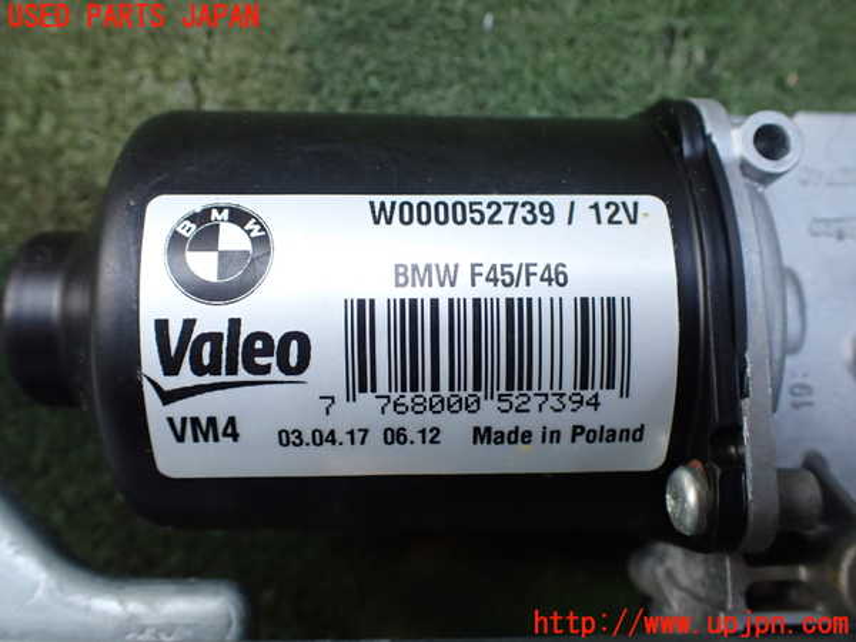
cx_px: 428
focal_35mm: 30
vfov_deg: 46.8
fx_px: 742
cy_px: 321
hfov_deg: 60.0
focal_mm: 5.4
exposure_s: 1/125
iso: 400
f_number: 2.3
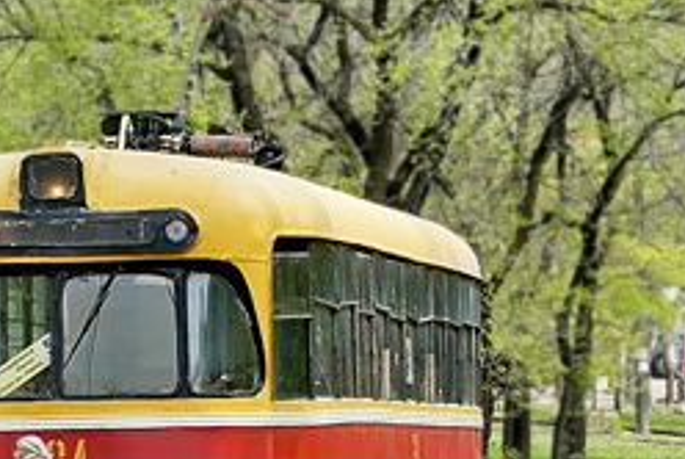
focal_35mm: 343
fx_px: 6525
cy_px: 166
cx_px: 1508
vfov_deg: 4.0
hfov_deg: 5.8
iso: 400
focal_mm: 45
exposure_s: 1/500
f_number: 7.1
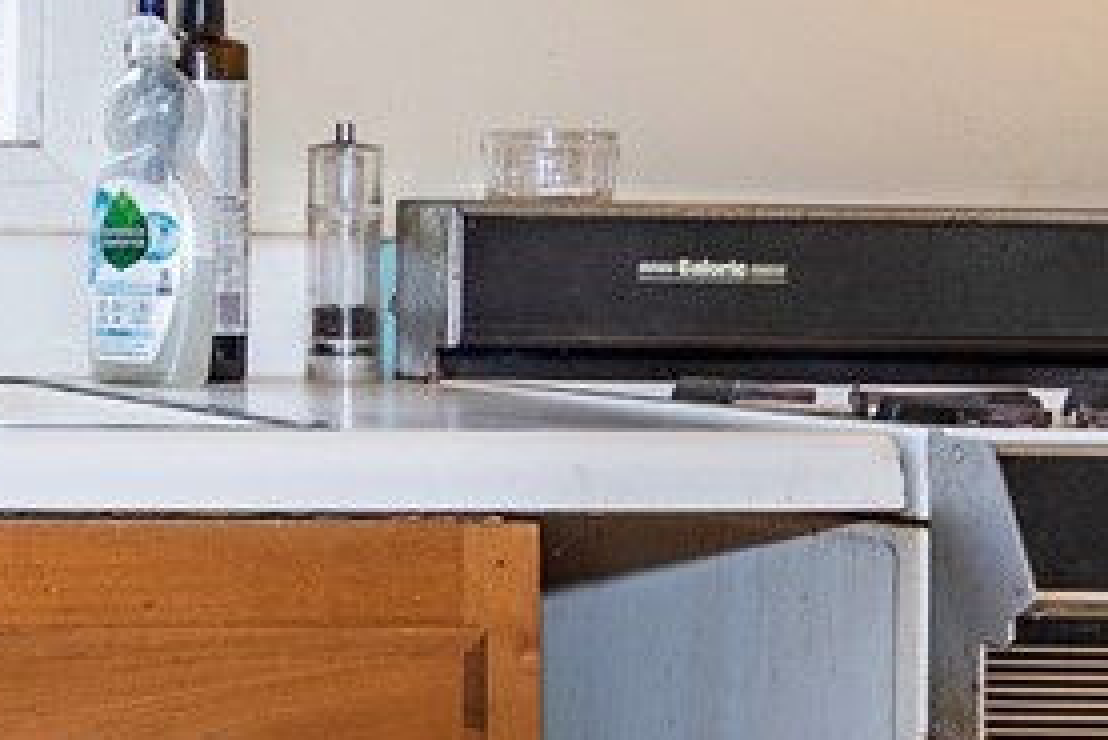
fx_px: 3387
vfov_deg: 12.4
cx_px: -798
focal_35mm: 110
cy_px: 166
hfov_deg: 16.1
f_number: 4.5
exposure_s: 1/30
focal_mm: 18
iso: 200
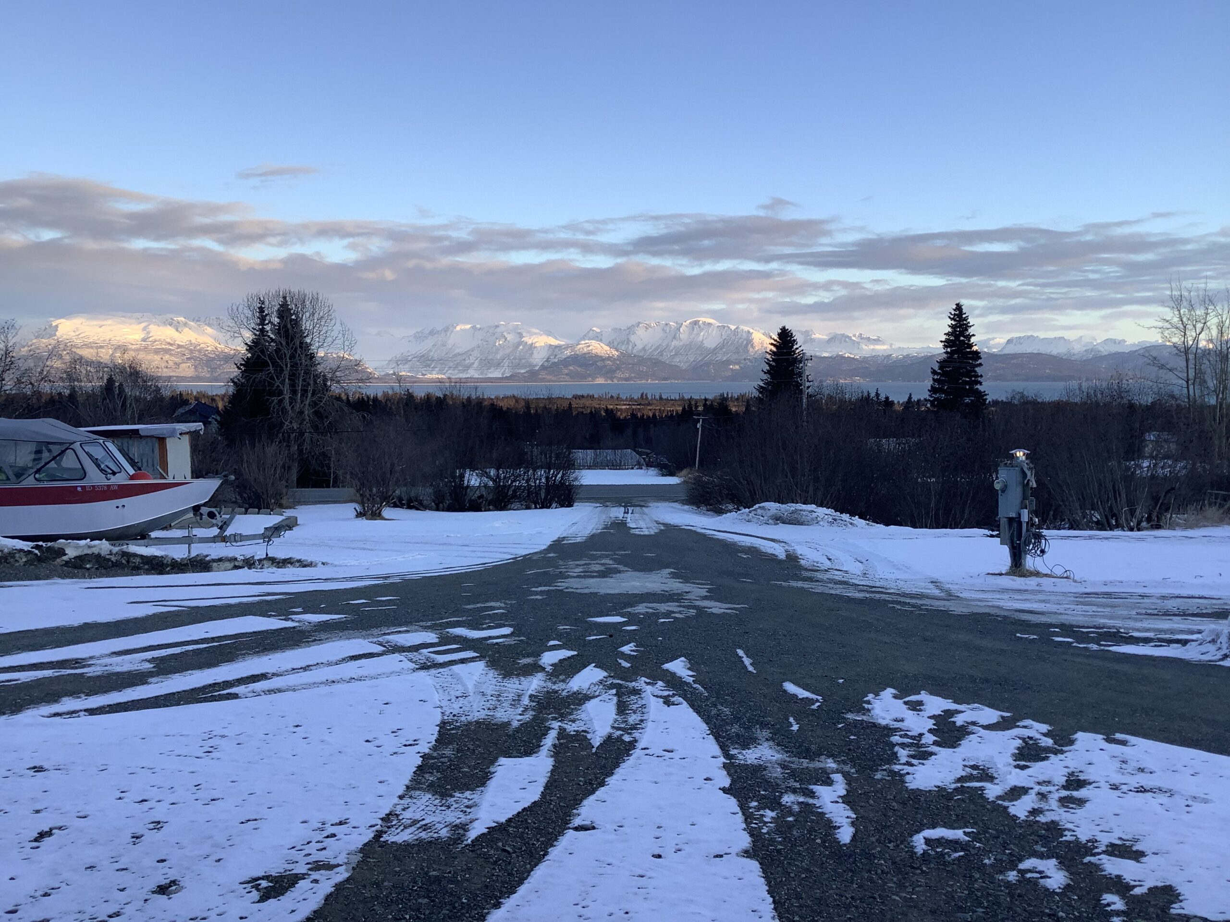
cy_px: 461
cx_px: 615
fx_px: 1102
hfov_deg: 58.4
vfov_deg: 45.4
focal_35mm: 31
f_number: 2.4
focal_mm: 3.3
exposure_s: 1/283
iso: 25
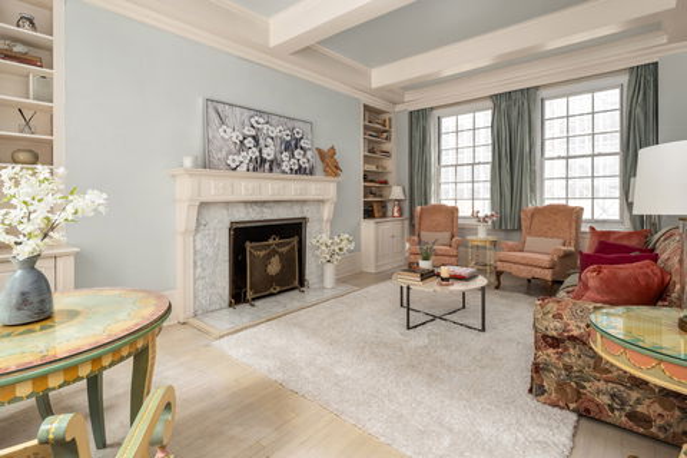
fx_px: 324
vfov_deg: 70.4
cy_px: 229
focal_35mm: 17
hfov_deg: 93.3
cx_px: 344
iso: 800
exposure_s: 1
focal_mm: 17
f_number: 22
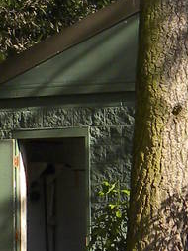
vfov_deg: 9.5
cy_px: -4
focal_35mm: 208
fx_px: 1509
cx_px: -55
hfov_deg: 7.1
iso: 64
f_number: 4
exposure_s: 1/144
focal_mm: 5.9
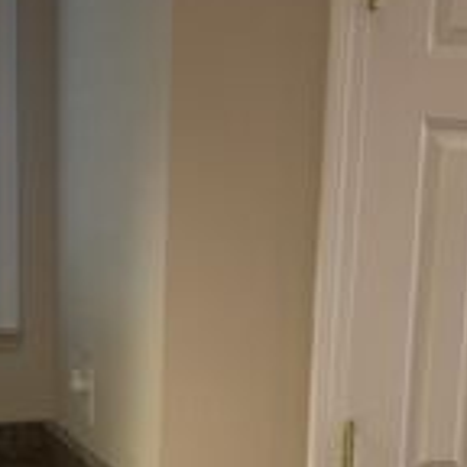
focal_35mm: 64
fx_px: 977
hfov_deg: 26.4
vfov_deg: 26.3
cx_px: 94
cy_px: 389
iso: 160
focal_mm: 5.7
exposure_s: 1/60
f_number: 1.5
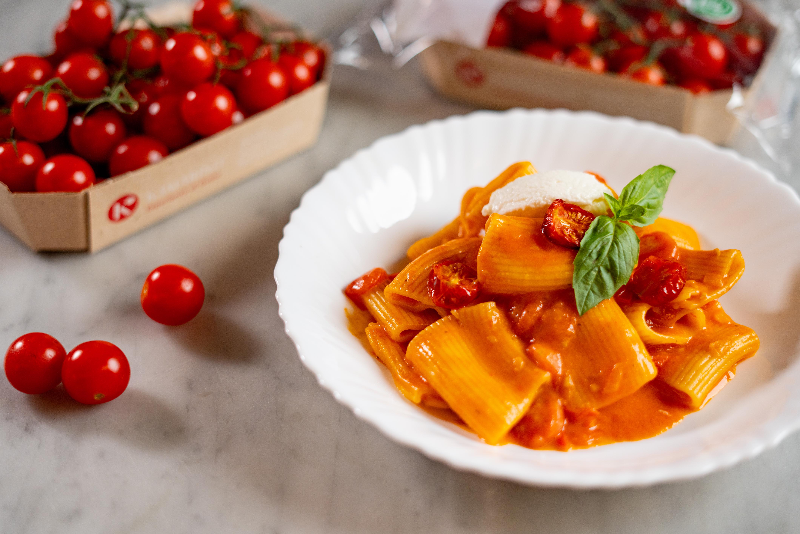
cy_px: 267
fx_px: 1445
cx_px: 400
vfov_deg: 20.9
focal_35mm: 65
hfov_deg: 30.9
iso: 800
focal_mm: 65
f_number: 5.6
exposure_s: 1/100
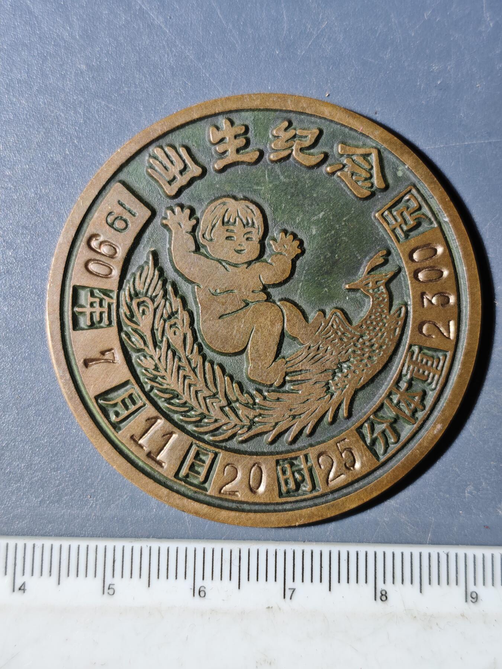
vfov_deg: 38.2
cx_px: 251
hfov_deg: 29.1
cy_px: 334
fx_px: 967
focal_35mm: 50
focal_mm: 5.85
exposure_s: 1/100
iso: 100
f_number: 1.63
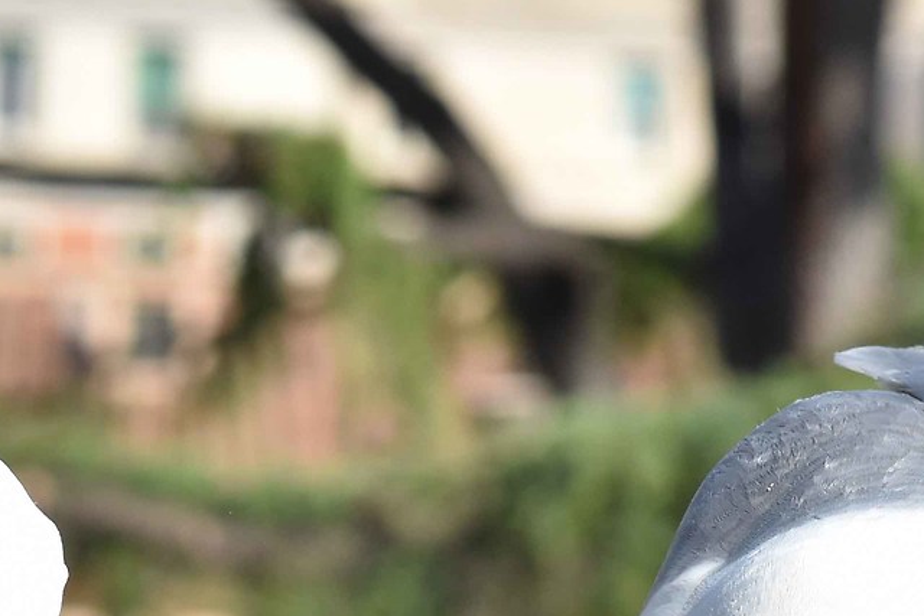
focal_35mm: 478
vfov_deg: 2.9
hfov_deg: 4.3
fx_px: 12267
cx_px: 312
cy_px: 759
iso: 400
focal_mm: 85
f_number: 8
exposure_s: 1/1000
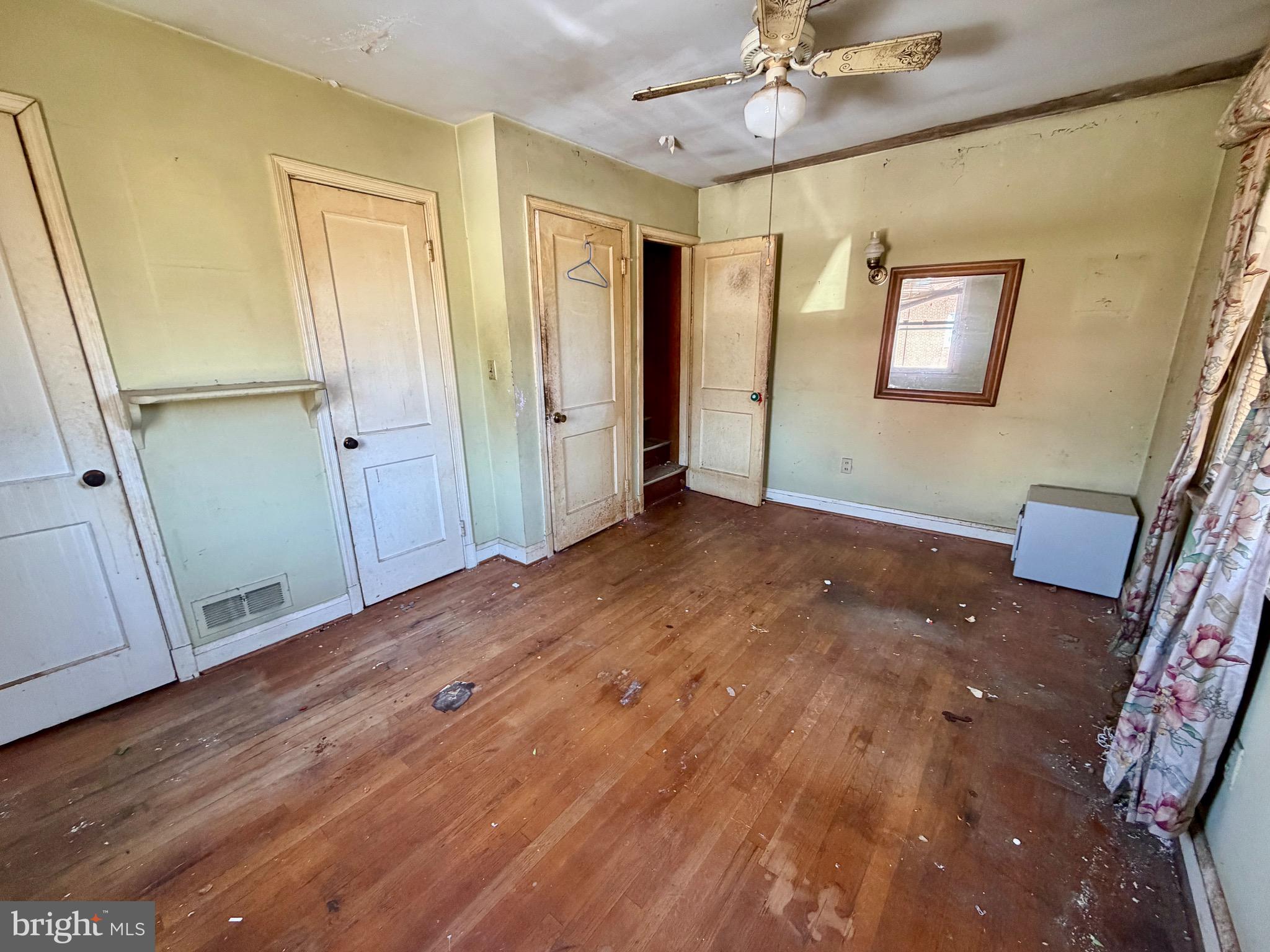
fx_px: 514
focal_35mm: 14
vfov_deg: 85.7
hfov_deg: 102.1
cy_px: 476
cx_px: 635
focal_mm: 2.22
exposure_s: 1/81
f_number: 2.2
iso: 320
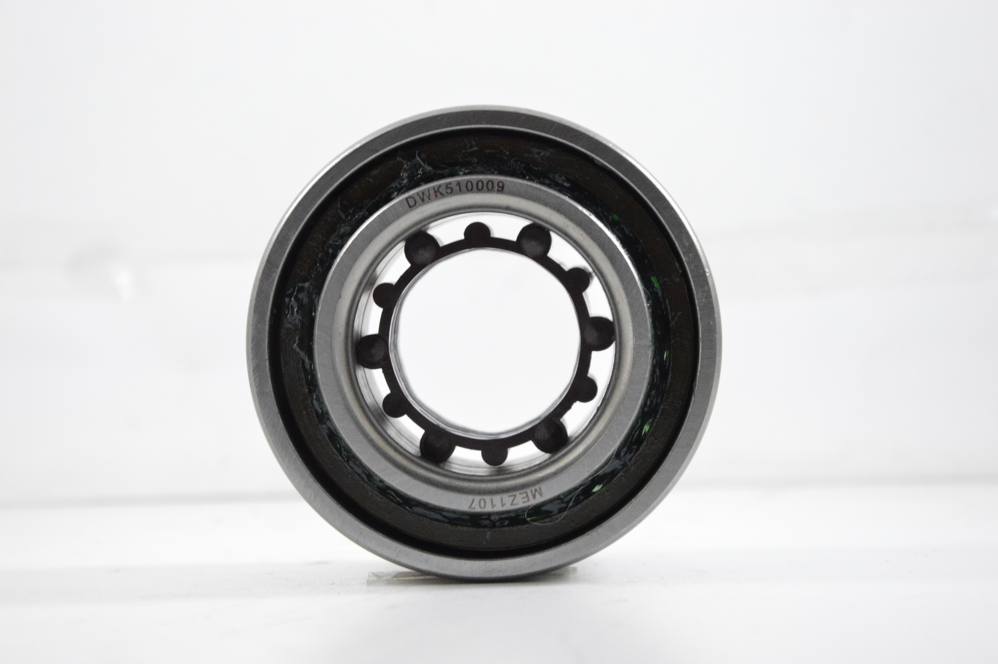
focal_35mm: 105
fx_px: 2908
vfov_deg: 13.0
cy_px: 332
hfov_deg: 19.5
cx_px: 499
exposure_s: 1/100
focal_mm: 70
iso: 3200
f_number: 7.1
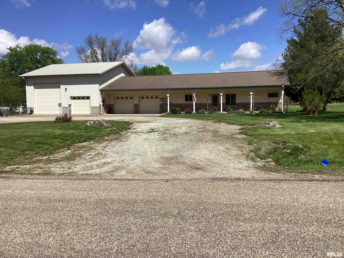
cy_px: 129
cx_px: 172
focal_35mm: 31
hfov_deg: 58.4
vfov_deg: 45.4
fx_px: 308
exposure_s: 1/2092
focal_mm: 3.3
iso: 25
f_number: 2.4
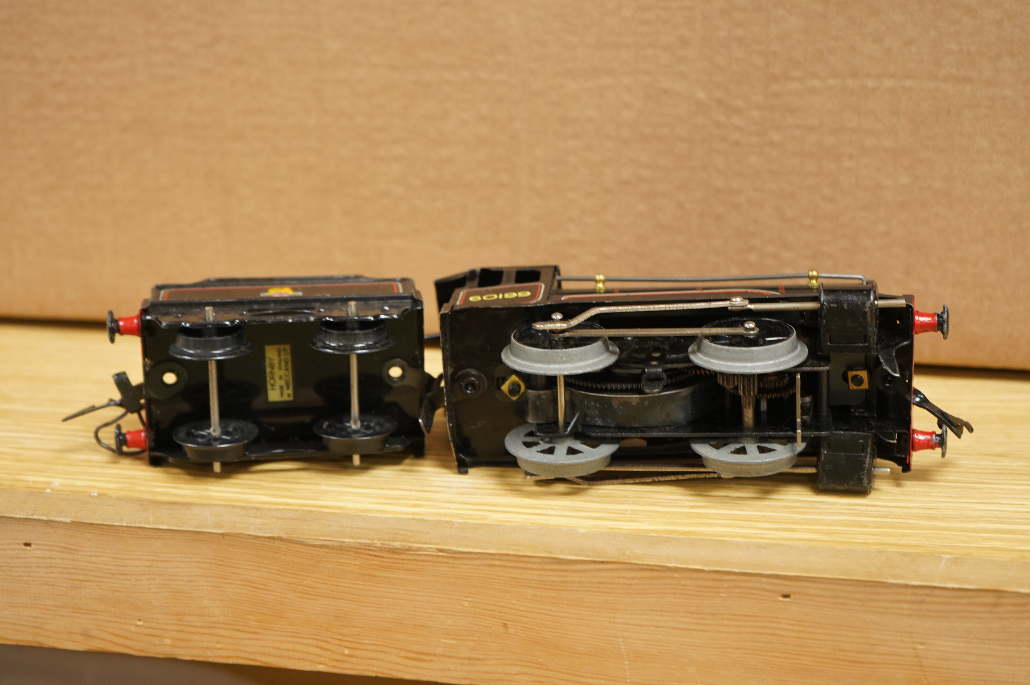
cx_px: 515
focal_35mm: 64
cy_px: 342
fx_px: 1829
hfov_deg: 31.4
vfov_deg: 21.2
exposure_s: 1/100
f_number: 5.6
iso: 2500
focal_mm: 64
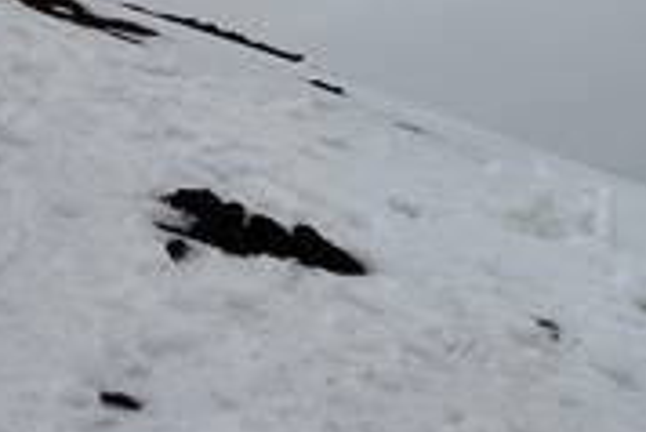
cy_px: -196
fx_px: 1814
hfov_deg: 20.2
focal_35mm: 101
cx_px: 240
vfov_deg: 12.9
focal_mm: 6.76
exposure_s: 1/17544
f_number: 1.78
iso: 80
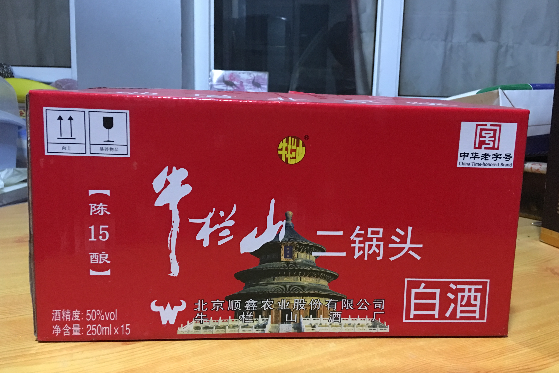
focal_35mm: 31
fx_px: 481
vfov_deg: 42.3
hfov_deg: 60.3
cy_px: 187
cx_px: 279
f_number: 2.2
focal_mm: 4.15
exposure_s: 1/8
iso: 160
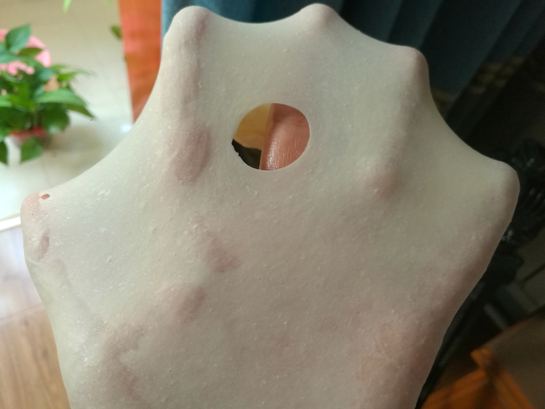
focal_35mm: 27
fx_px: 425
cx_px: 272
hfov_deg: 65.3
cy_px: 204
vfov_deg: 51.4
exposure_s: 1/30
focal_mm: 4.04
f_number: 2
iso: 200
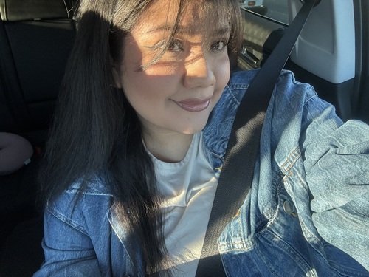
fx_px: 245
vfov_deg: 58.9
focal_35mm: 23
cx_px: 184
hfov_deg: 73.9
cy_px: 138
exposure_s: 1/99
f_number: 1.9
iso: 32
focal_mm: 2.69
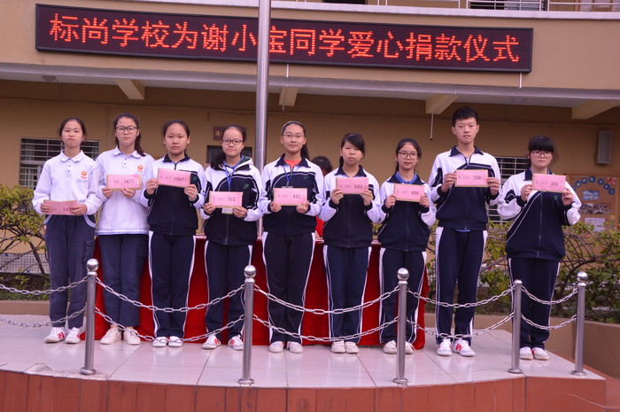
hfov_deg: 46.4
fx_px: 722
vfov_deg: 31.8
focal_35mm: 42
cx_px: 310
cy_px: 206
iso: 800
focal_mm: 28
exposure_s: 1/500
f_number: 8
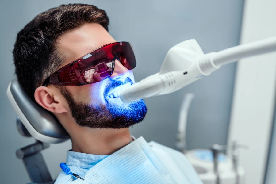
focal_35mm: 85
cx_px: 138
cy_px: 92
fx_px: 652
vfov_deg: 16.1
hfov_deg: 23.9
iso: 500
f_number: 2.5
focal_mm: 85
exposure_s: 1/125
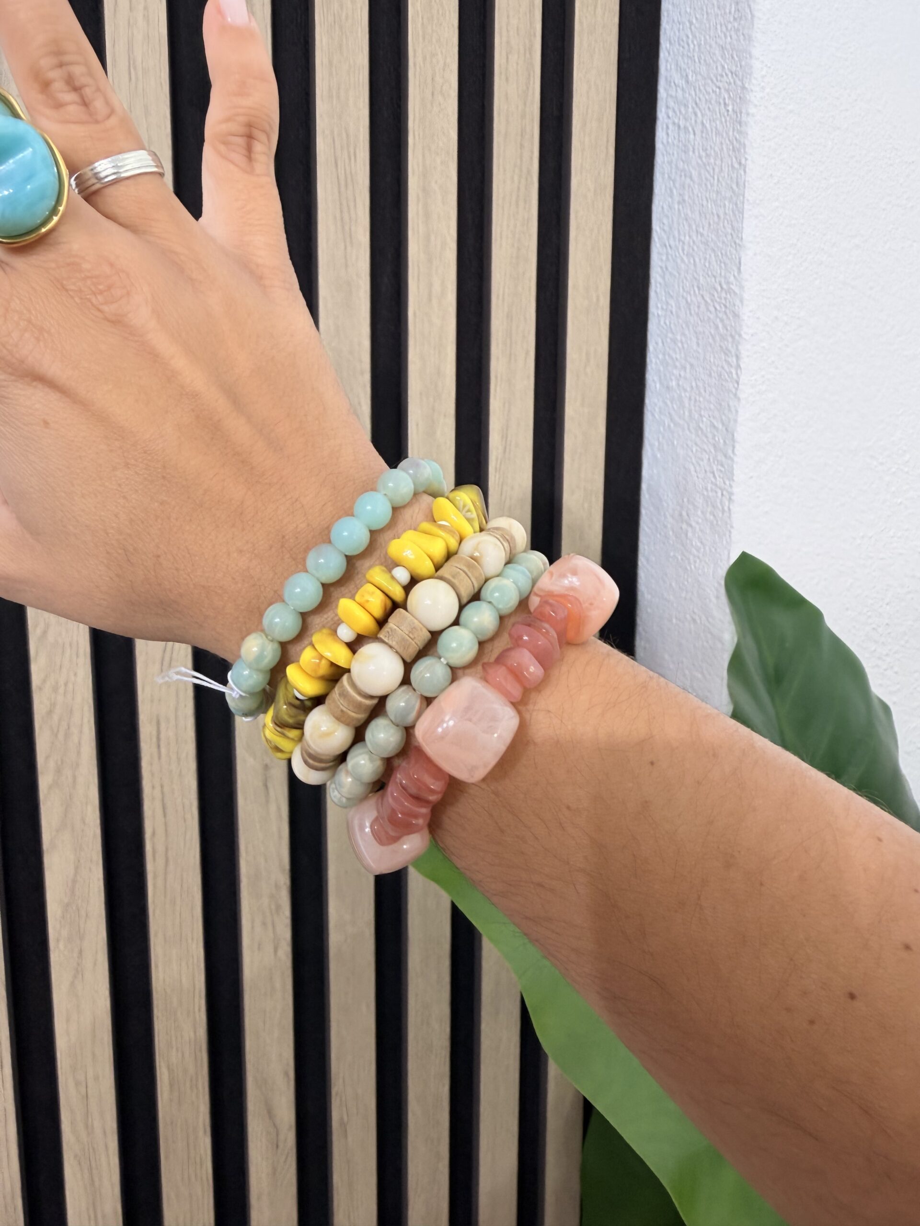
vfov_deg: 71.6
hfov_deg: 56.8
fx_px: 850
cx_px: 460
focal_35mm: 24
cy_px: 613
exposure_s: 1/100
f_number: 2.2
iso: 100
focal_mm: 2.22
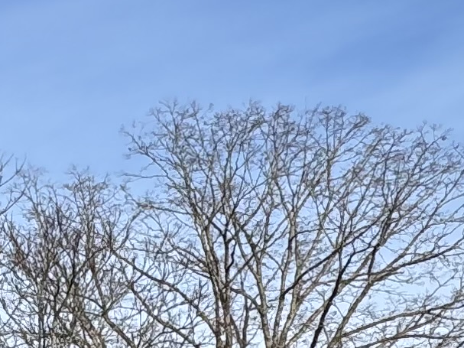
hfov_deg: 18.8
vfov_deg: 14.5
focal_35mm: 93
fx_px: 1246
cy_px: 562
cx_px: -214
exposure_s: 1/1477
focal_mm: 2.22
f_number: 2.2
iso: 50
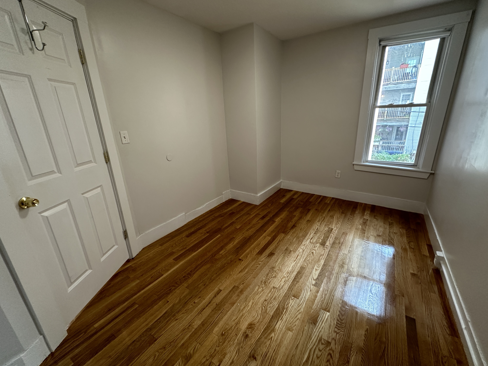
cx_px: 246
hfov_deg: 98.2
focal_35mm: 15
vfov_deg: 81.7
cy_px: 184
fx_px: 211
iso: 160
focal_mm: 2.22
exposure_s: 1/63
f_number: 2.2
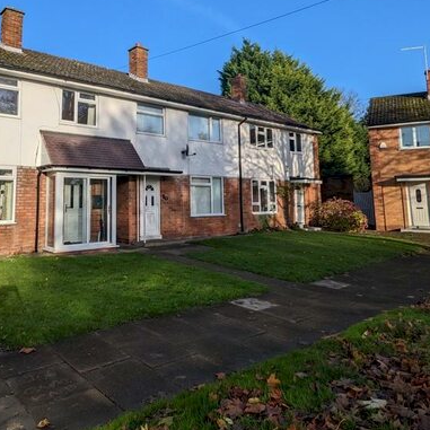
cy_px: 153
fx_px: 365
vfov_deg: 59.9
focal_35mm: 26
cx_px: 148
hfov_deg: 59.7
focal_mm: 2.22
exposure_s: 1/1441
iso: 39
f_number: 2.2
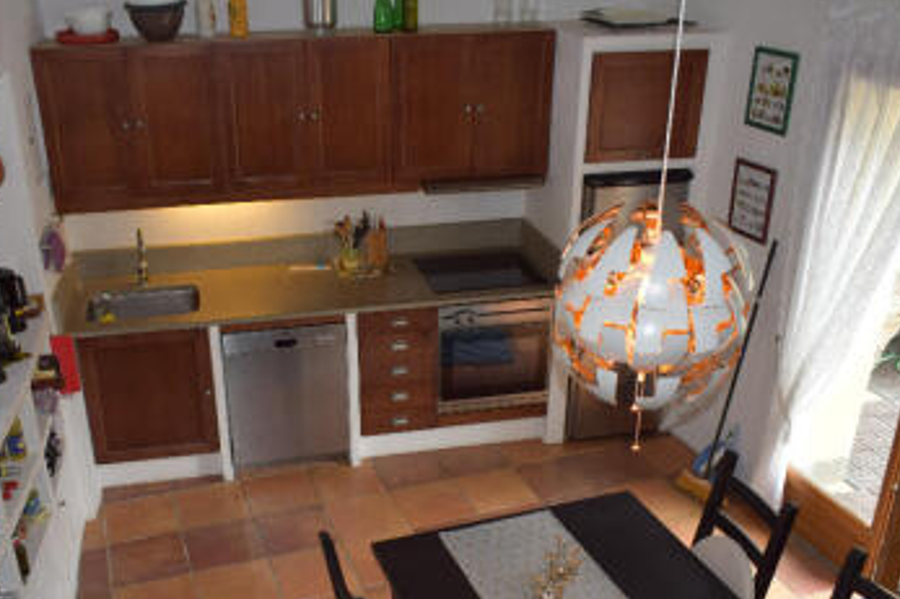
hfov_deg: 51.8
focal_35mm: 37
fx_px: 925
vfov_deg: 35.7
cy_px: 370
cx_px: 392
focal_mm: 18
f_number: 5.6
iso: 560
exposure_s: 1/125
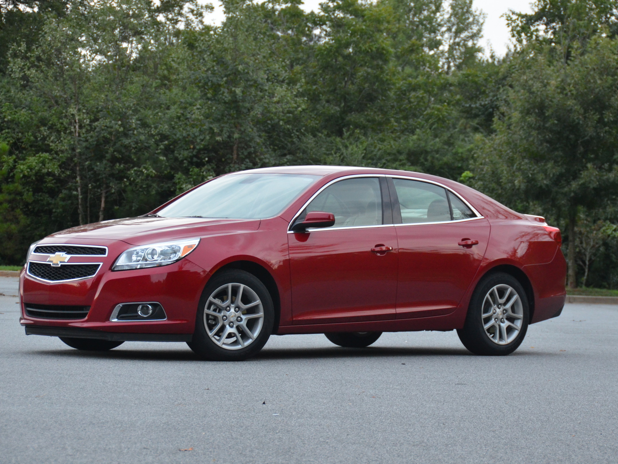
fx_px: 2374
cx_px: 312
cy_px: 229
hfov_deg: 14.8
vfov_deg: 11.1
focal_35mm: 133
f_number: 5
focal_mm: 80
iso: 1600
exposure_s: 1/100
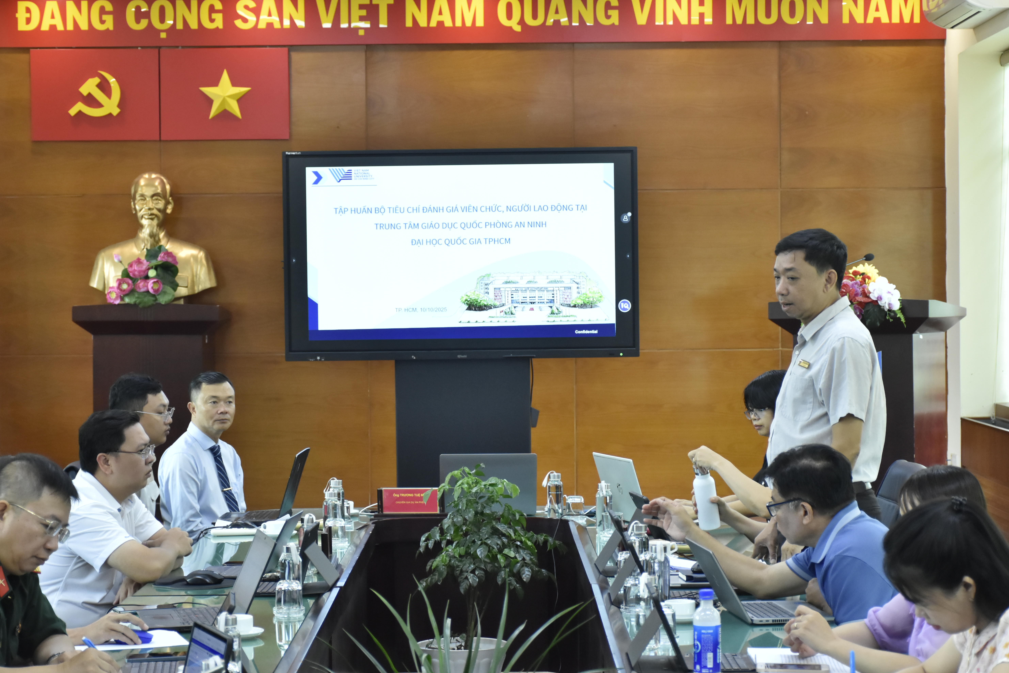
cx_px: 511
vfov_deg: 17.3
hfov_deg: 25.7
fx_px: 2214
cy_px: 337
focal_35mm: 79
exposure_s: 1/125
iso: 1600
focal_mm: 52
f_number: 4.8
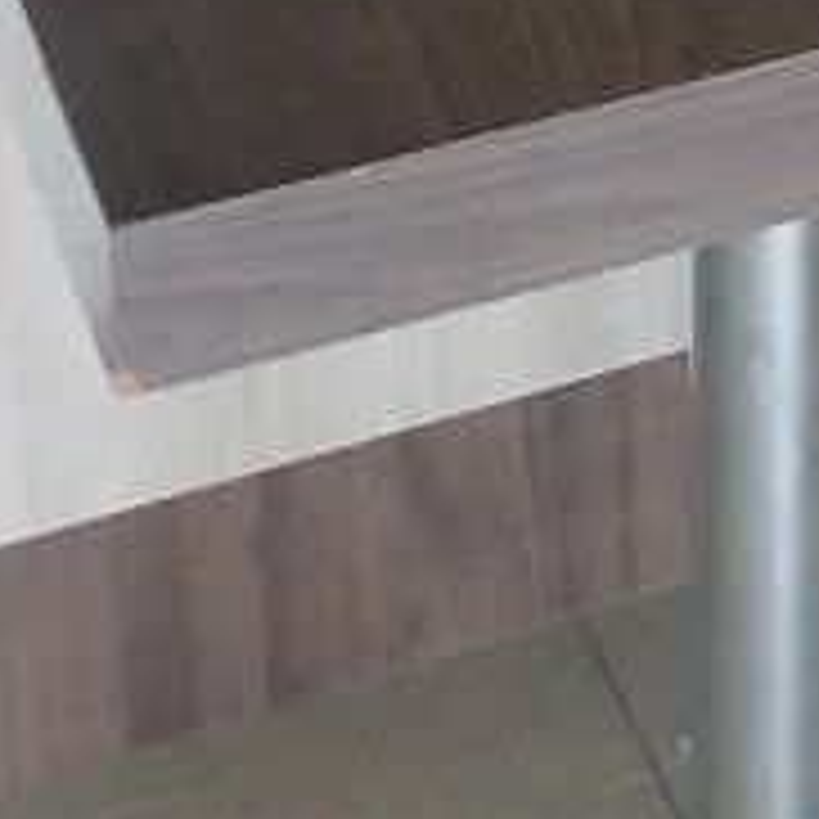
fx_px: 4229
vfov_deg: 9.0
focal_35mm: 158
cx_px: 1989
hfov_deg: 9.7
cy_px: -1647
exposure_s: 1/29.8
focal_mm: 3.59
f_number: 1.8
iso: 166
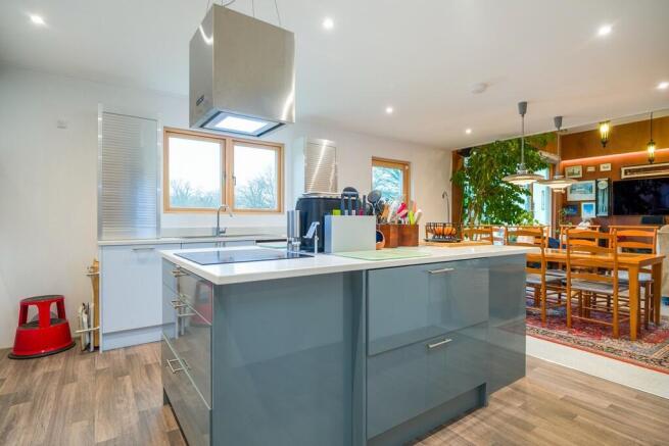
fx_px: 335
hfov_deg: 90.0
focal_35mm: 18
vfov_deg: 67.4
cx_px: 334
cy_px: 223
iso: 160
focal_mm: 11.8
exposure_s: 1/6
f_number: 7.1
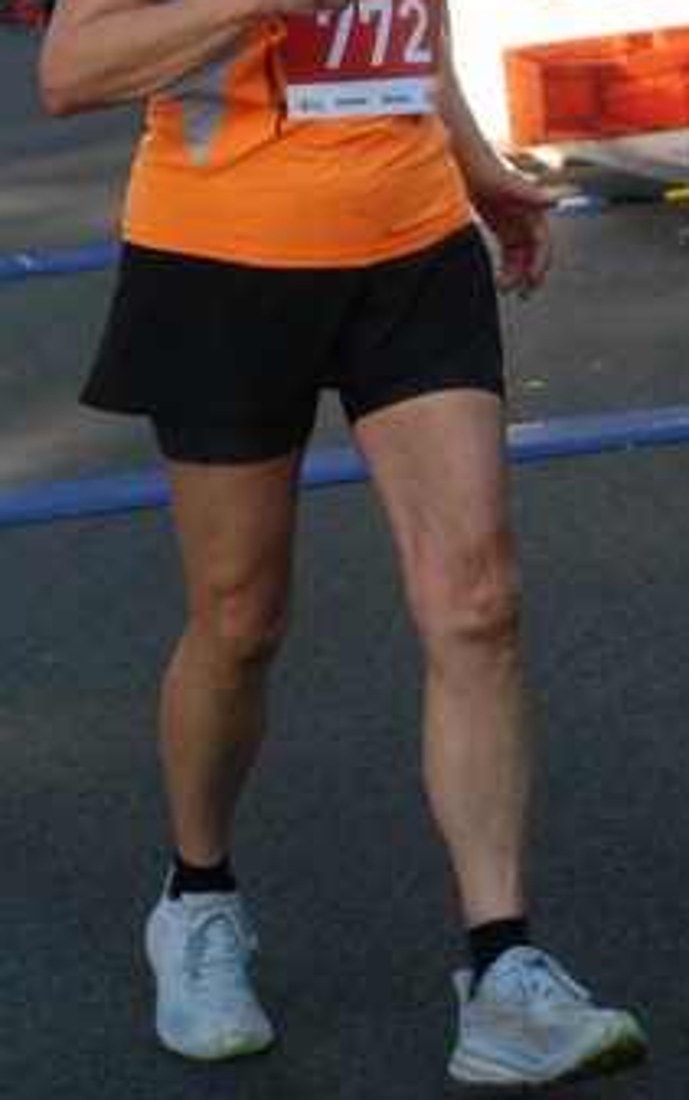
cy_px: 206
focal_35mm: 169
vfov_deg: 12.3
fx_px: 5071
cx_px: 371
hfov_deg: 7.8
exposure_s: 1/400
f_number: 5.3
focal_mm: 62
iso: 1000
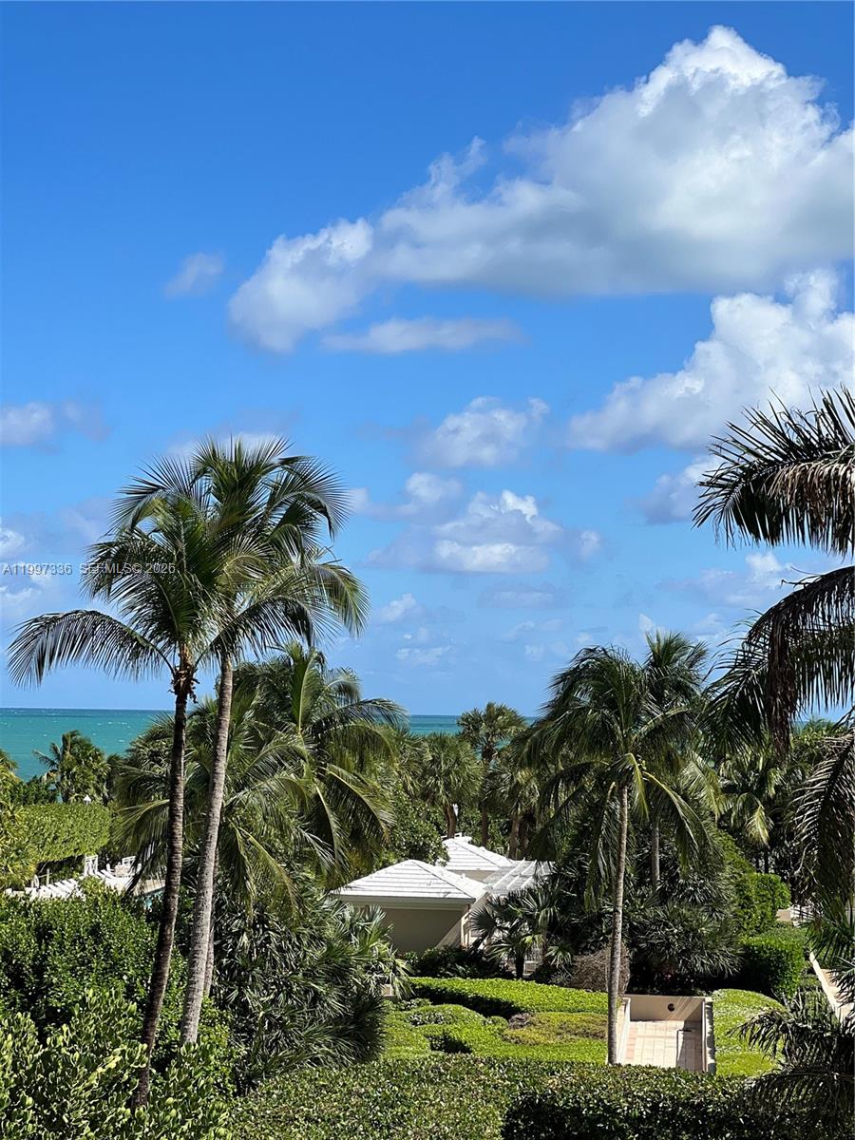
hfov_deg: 19.1
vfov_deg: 25.3
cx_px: 428
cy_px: 570
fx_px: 2536
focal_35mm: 77
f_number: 2.8
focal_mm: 9
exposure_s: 1/960
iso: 32
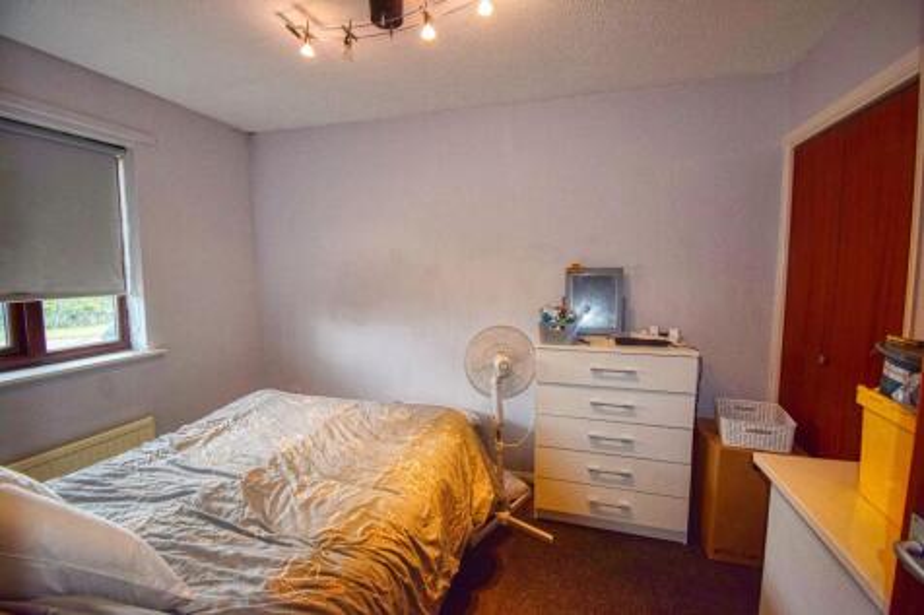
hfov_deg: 100.4
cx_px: 462
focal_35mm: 15
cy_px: 308
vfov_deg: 77.3
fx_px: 385
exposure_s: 1/100
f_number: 4.5
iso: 560
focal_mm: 10
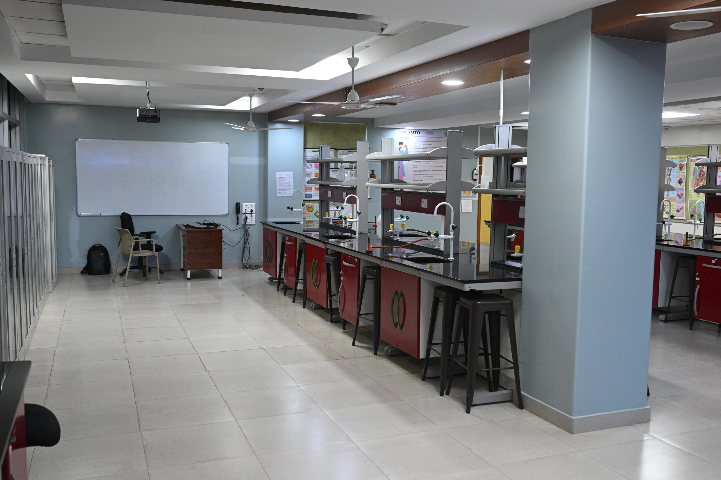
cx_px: 360
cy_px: 240
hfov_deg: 54.4
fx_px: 701
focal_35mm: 35
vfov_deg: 37.9
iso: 1600
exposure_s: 1/100
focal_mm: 35
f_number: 4.5
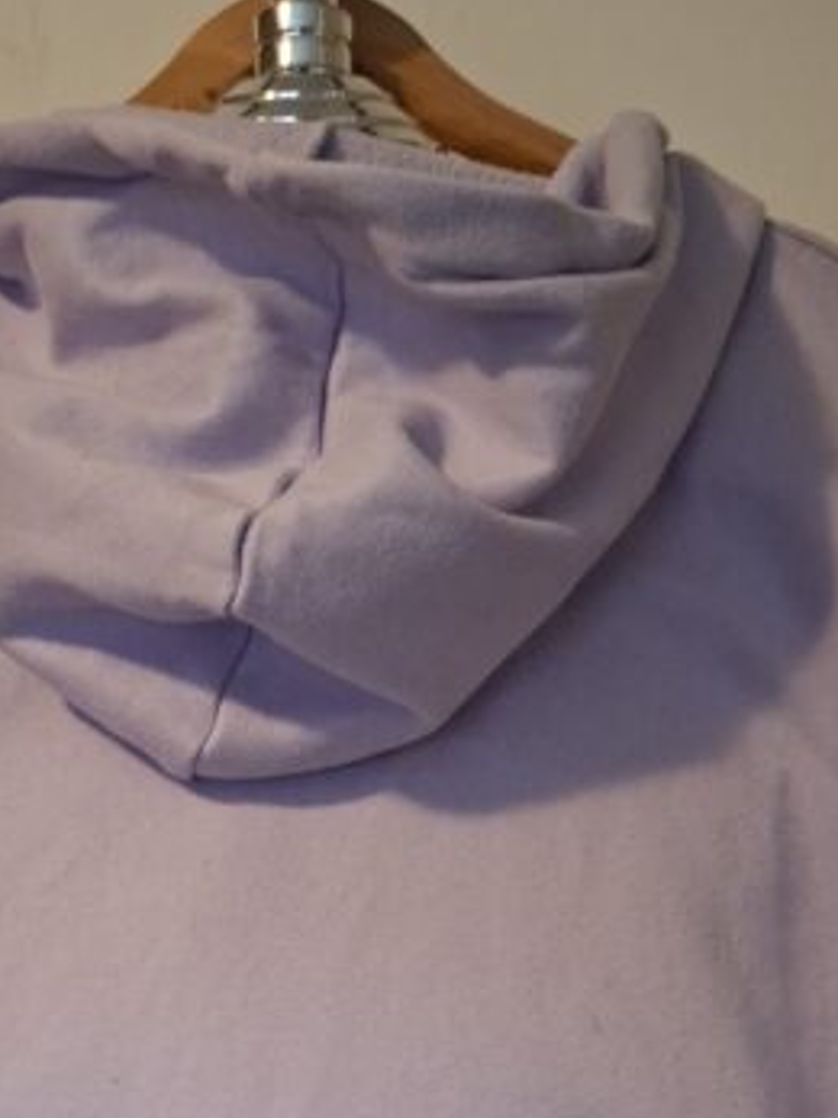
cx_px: 338
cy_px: 1066
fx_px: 1712
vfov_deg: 33.7
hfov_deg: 27.5
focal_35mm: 53
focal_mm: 5.54
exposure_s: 1/25
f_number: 1.8
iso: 500
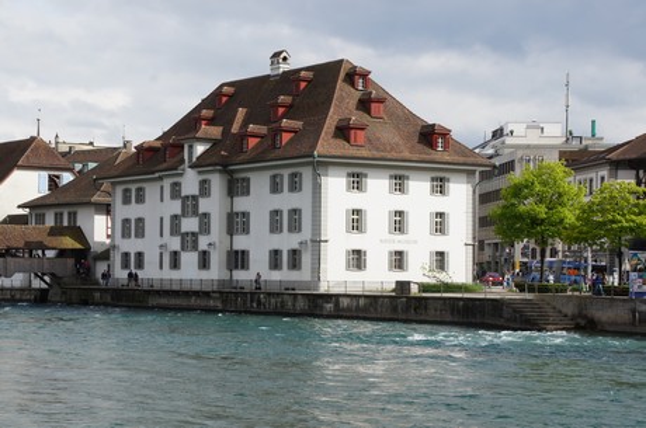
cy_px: 214
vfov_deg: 15.1
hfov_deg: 22.7
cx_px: 323
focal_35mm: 90
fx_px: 1612
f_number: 11
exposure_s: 1/125
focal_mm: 60
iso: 100
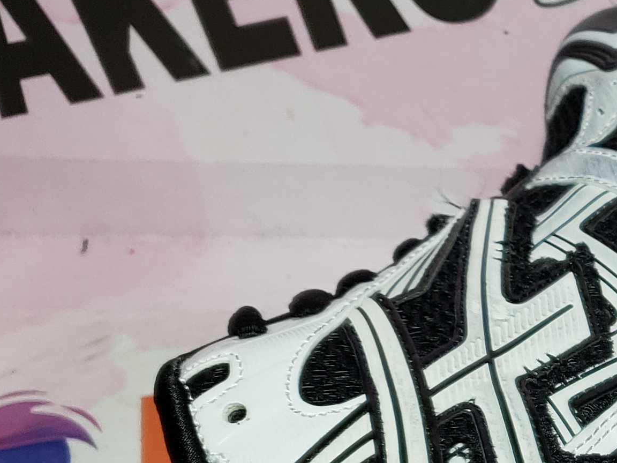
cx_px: 929
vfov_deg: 15.9
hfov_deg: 18.9
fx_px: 1622
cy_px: 476
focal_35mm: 91
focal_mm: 4.3
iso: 50
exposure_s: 1/562
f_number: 1.5
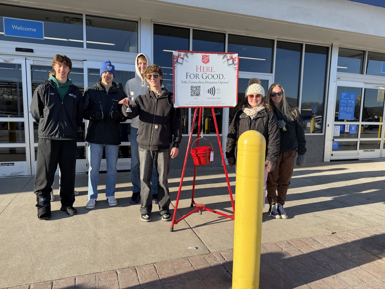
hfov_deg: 71.6
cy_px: 144
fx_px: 267
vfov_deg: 56.8
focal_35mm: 24
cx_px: 192
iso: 100
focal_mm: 6.76
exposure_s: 1/1653
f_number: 1.78
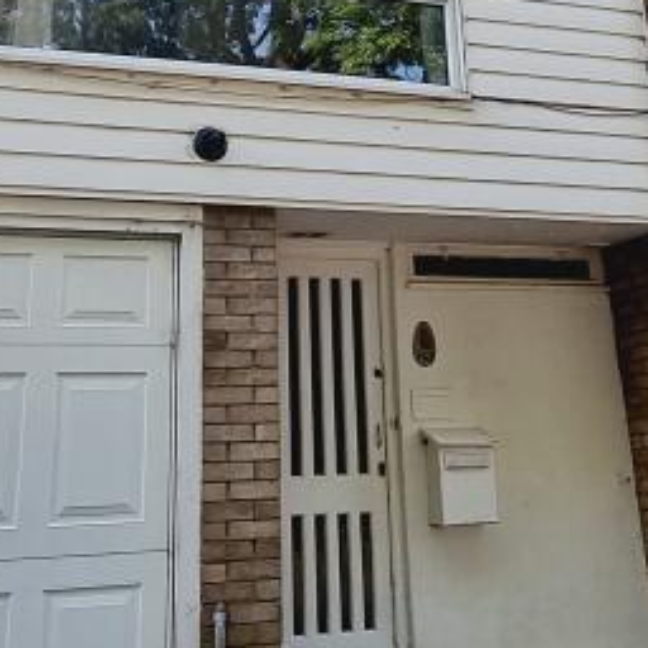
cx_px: 306
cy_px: 46
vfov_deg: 34.4
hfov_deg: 36.8
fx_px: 974
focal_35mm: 46
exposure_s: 1/878
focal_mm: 2.2
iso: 50
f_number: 2.2
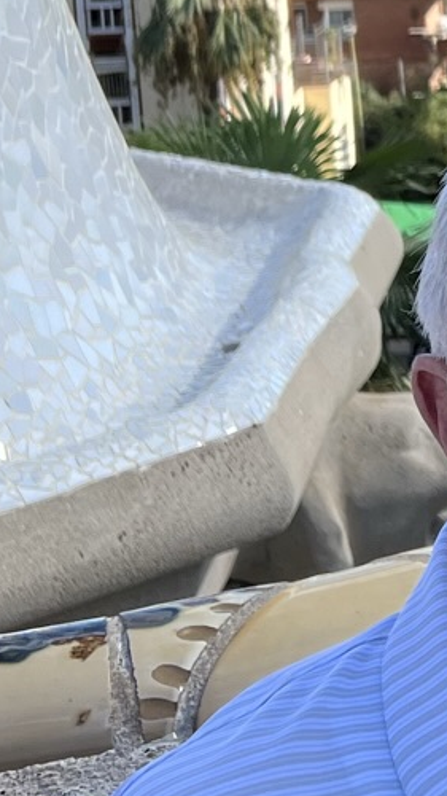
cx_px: 902
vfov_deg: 17.9
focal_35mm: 116
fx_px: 2446
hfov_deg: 9.7
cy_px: -51
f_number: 1.5
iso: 50
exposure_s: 1/3165
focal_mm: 5.7
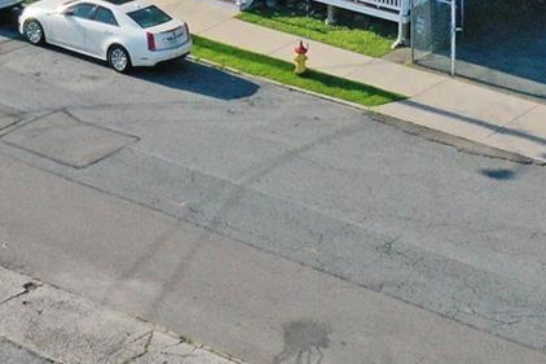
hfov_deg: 15.0
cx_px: 136
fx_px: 2062
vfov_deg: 9.1
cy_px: -483
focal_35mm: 136
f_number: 7.1
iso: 200
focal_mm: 10.26
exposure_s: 1/800
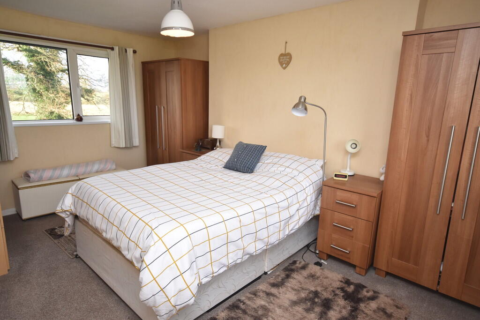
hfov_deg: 81.2
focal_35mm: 21
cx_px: 240
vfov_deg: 59.5
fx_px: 280
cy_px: 160
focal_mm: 14
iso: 800
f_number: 4.8
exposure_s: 1/125
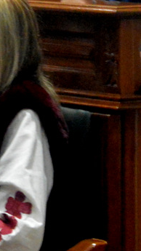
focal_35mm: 478
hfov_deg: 2.5
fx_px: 3178
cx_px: -108
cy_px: 76
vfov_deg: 4.5
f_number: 9
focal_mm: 70
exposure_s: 1/160
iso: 6400
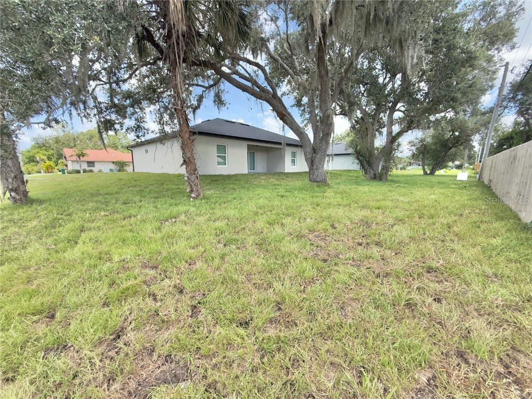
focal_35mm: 14
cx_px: 266
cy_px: 200
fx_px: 215
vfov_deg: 85.7
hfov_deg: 102.1
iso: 64
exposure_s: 1/559
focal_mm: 2.22
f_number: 2.2
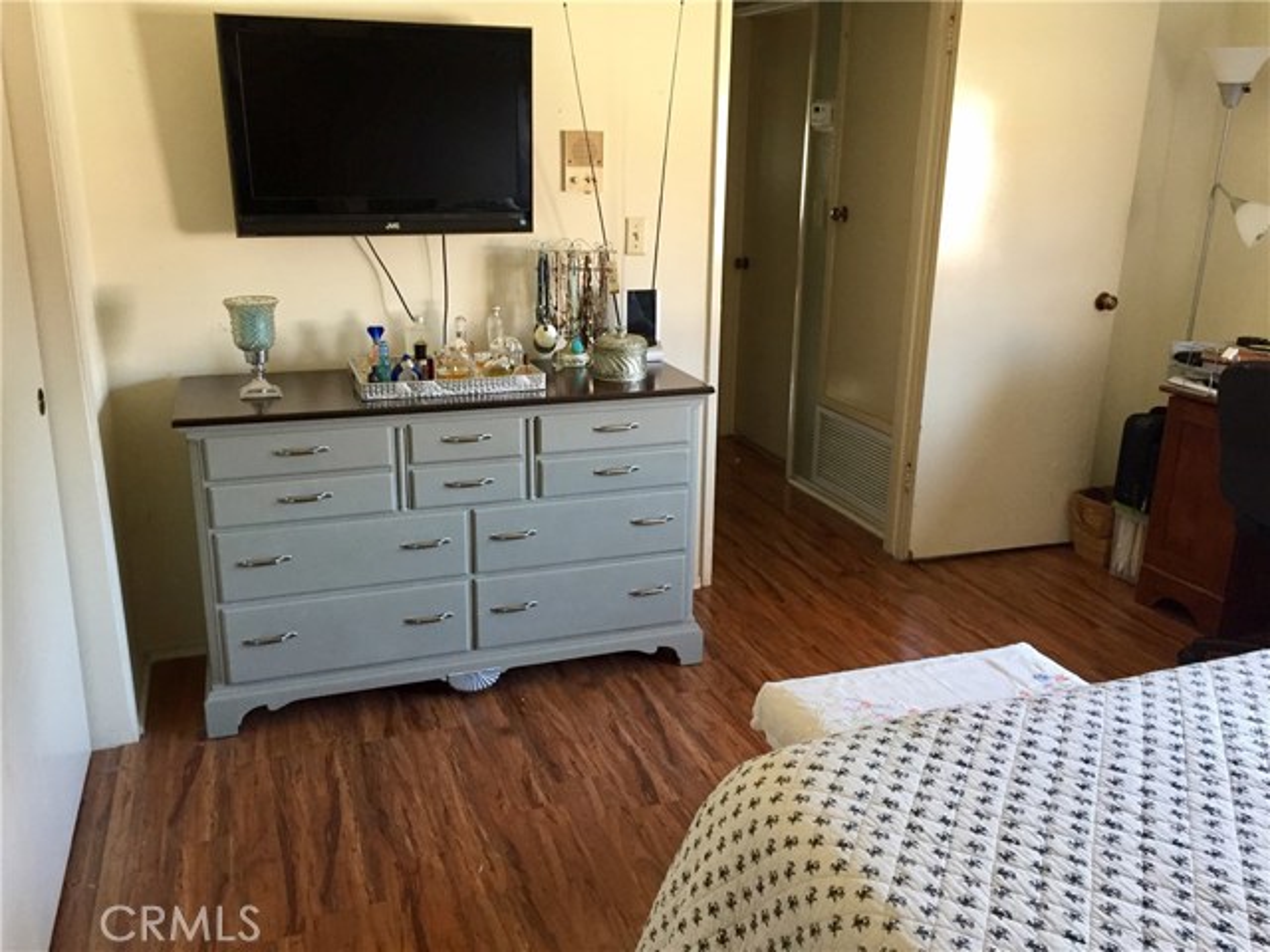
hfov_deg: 61.7
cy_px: 476
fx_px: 1064
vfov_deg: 48.2
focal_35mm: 29
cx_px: 635
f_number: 2.2
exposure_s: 1/30
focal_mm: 4.15
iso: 125
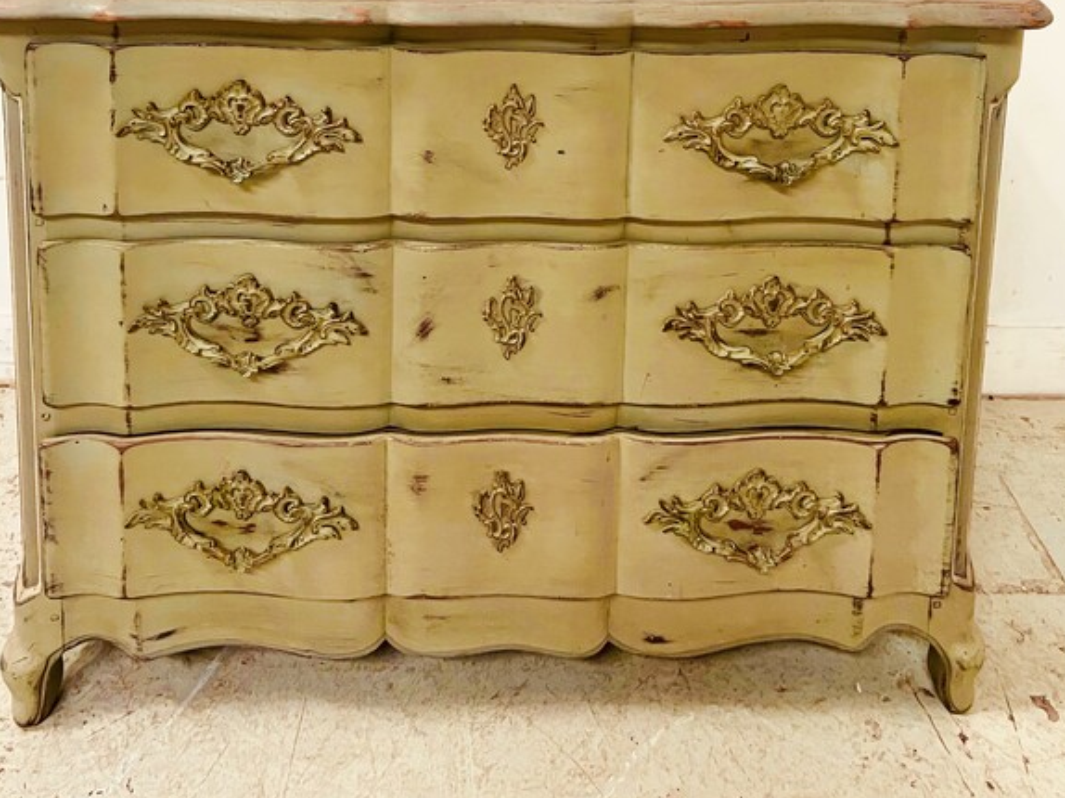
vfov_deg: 48.2
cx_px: 495
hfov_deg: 61.6
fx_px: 892
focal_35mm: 29
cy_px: 388
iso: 400
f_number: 1.5
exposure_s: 1/60
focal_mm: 5.7
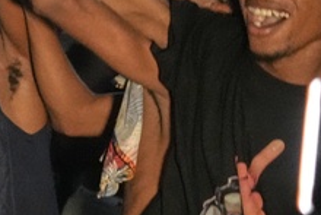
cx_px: -401
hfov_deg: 10.6
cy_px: 50
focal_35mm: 172
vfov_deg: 8.0
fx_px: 1535
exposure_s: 1/250
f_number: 2.8
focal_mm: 37
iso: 10000
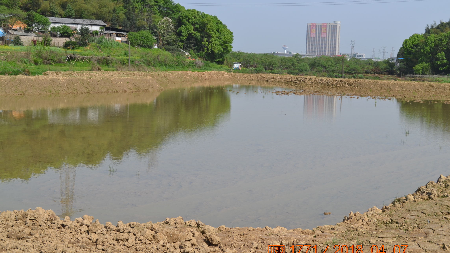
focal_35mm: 54
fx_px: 644
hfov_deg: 38.5
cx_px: 224
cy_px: 122
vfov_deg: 22.2
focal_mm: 34
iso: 100
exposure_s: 1/250
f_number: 8
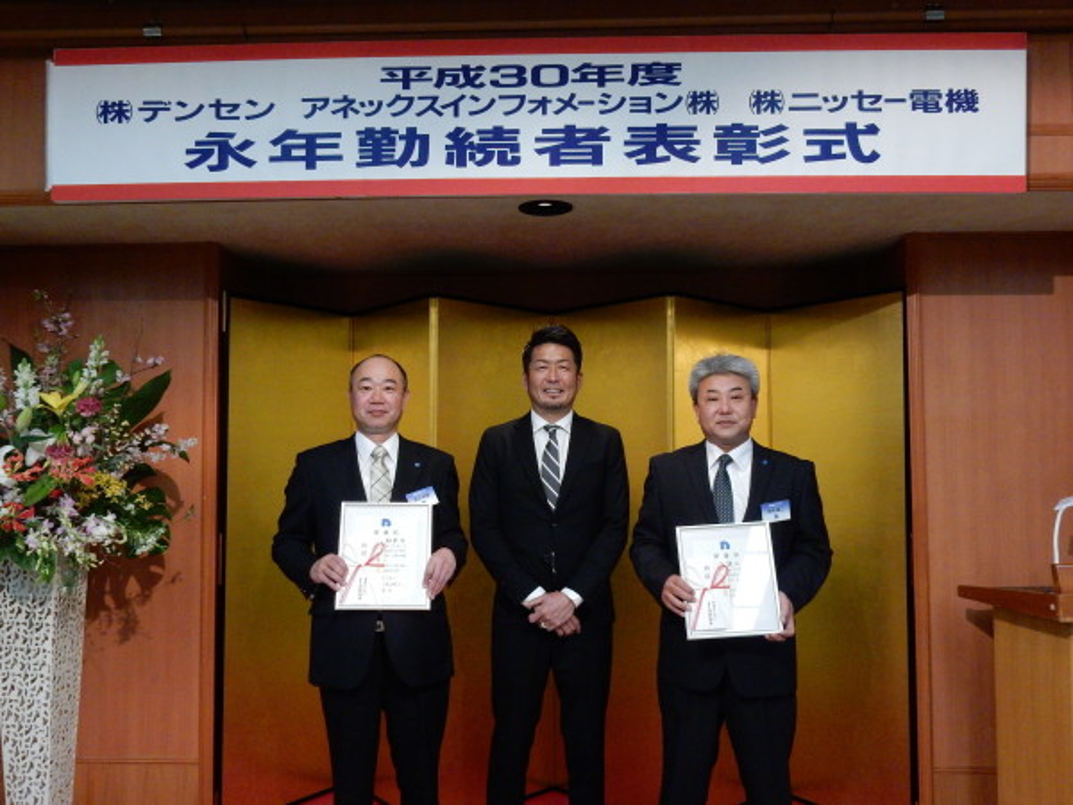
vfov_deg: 46.8
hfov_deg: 60.0
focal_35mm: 30
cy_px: 402
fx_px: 930
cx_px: 536
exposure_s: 1/20
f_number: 4
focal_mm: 5.4
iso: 200
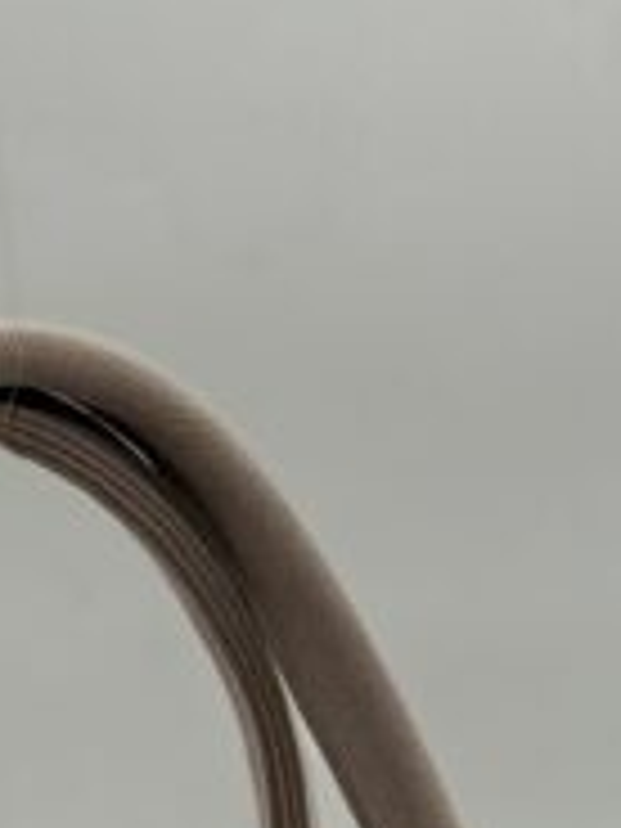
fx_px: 5406
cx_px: 18
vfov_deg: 8.3
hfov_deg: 6.6
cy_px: 1618
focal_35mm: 226
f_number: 1.78
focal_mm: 6.76
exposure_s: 1/1085
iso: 80
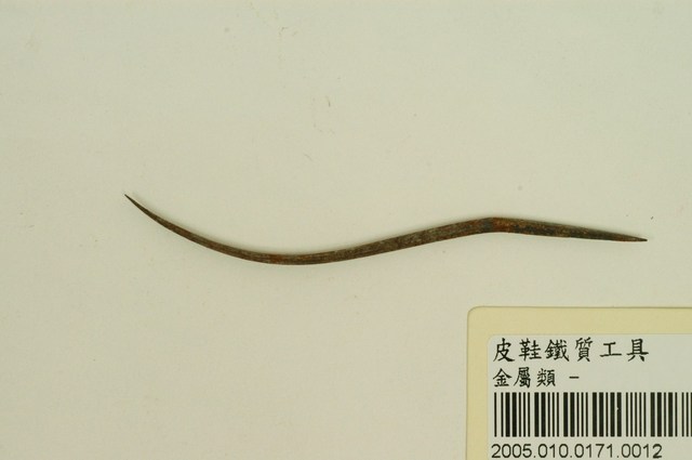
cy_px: 230
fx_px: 1728
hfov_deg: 22.6
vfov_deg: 15.1
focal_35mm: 90
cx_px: 346
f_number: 8
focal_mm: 60
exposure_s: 1/30
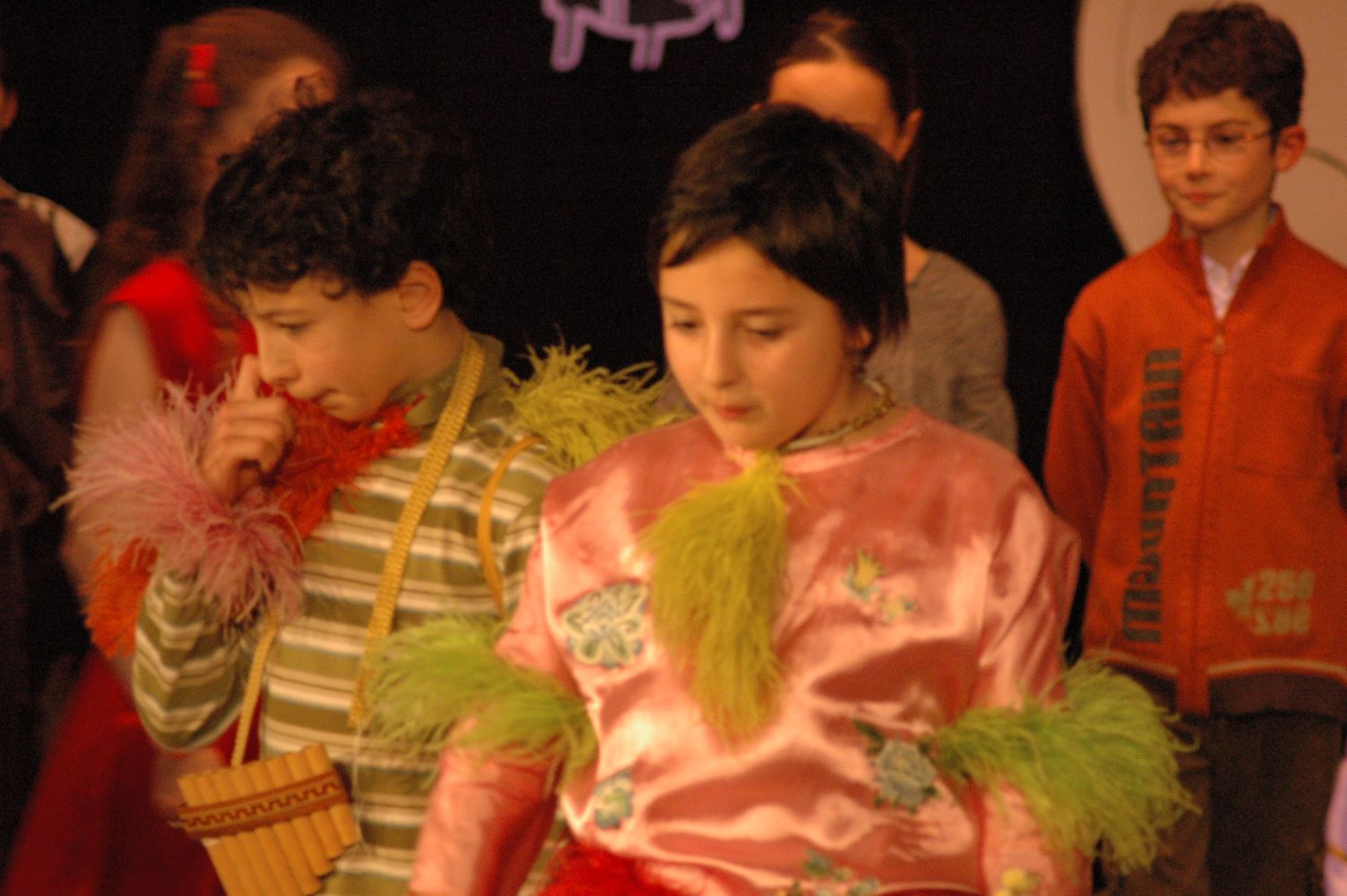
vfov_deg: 6.3
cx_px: 674
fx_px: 8131
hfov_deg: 9.5
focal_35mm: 218
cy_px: 448
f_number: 4.5
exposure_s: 1/40
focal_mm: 145
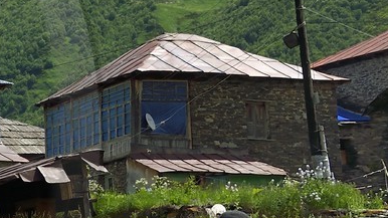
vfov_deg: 8.0
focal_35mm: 152
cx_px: -315
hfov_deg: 12.8
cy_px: 137
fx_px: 1564
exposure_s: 1/400
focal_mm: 35
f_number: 11
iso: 200
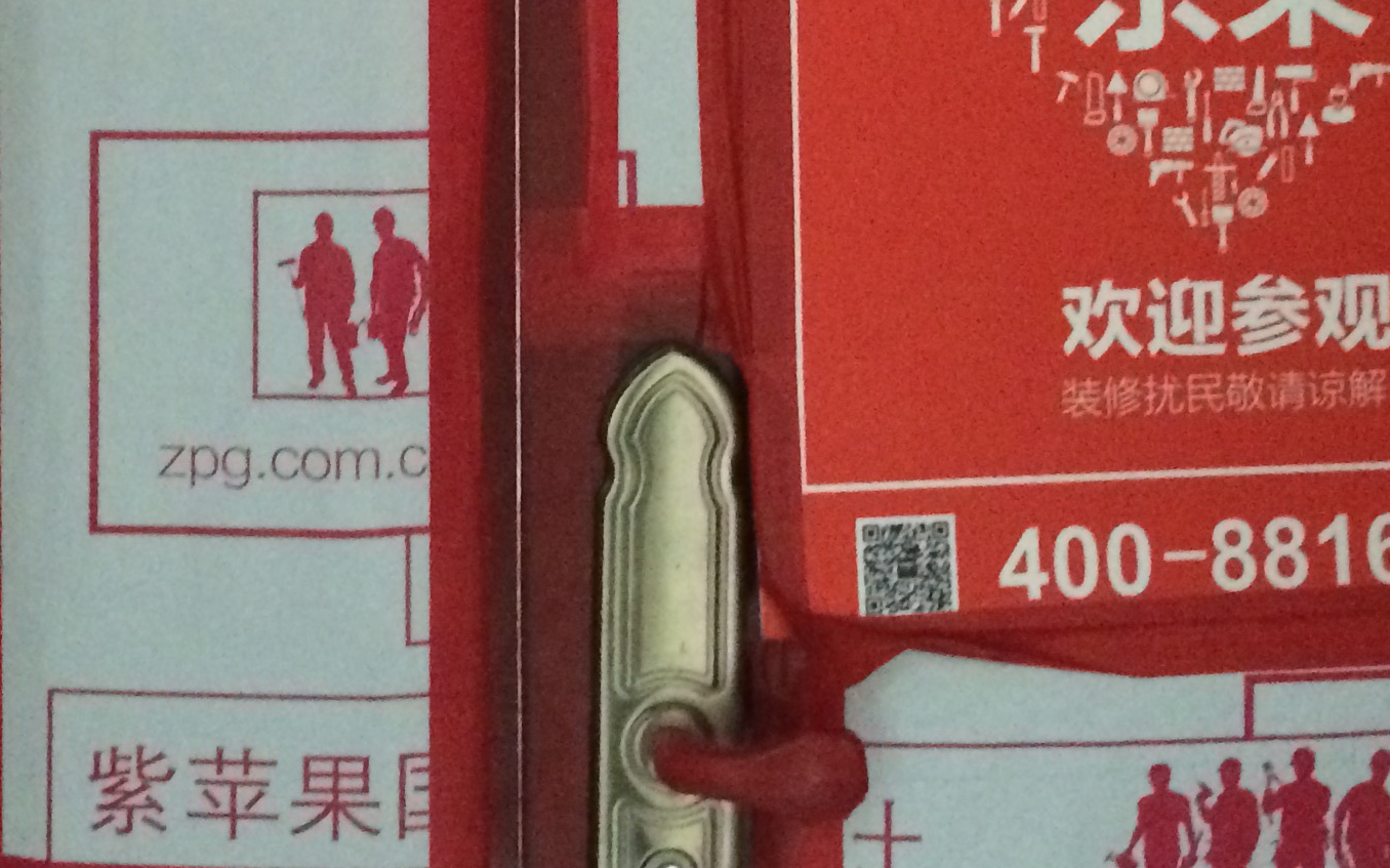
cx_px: 535
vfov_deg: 16.8
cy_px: -207
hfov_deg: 27.8
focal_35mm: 74
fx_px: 2803
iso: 500
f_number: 2.2
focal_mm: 4.15
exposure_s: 1/15
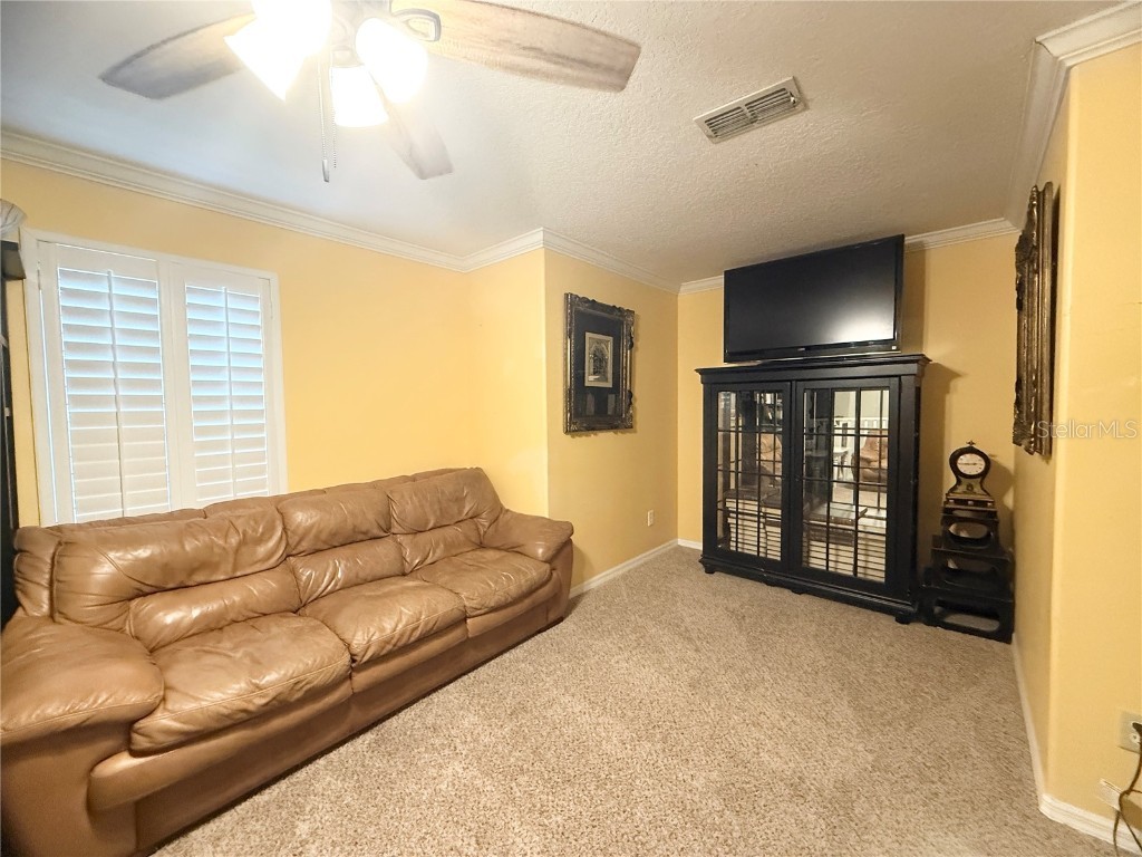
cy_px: 428
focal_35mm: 14
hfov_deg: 102.1
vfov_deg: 85.7
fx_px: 462
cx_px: 571
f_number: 2.2
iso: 640
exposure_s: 1/60
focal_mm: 2.22
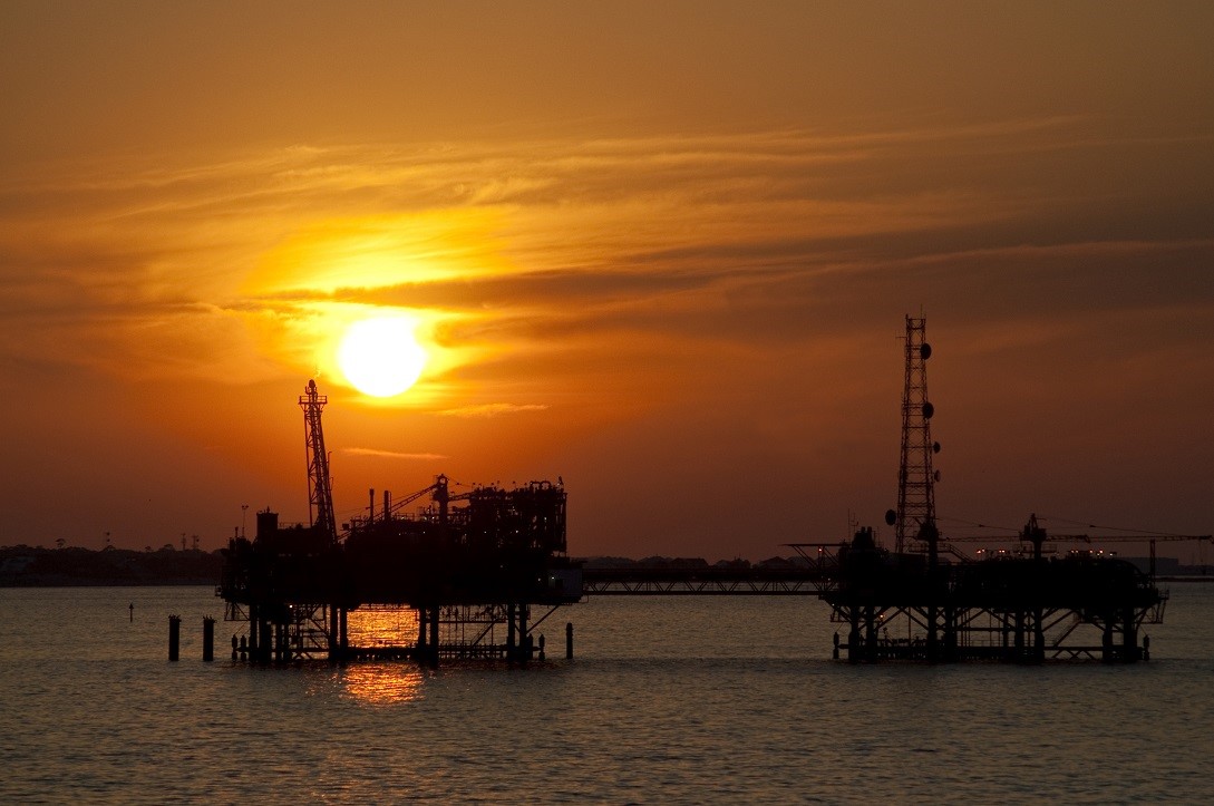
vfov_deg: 5.4
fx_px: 8588
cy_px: 403
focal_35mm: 255
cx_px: 607
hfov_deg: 8.1
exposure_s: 1/2500
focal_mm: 170
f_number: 5.6
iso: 100
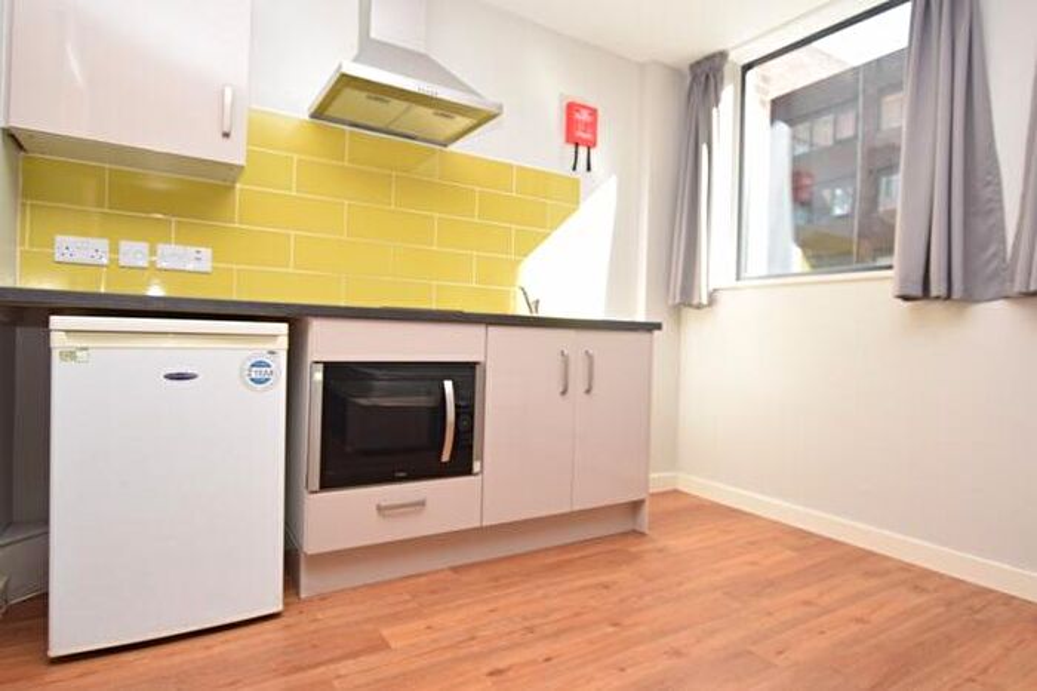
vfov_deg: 63.2
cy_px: 346
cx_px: 518
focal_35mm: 20
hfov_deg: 85.4
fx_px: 561
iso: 400
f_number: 5.6
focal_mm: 13
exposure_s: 1/125
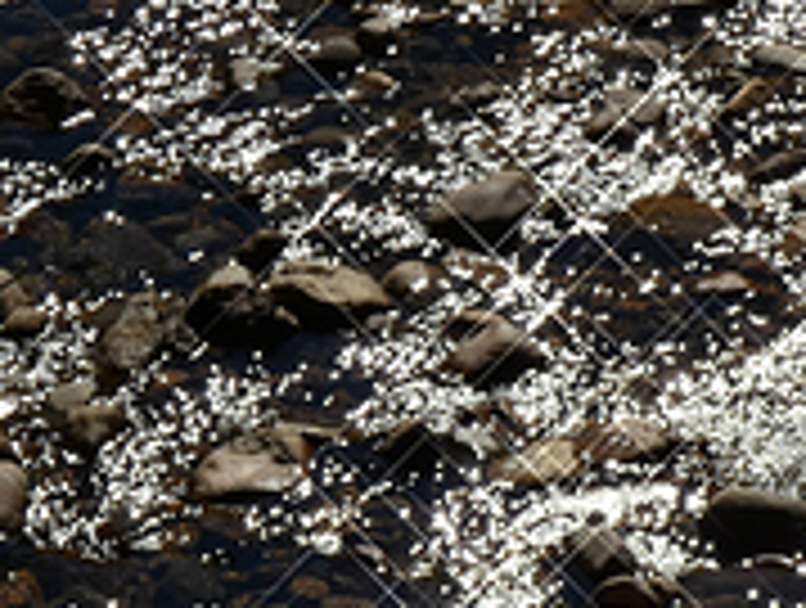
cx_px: 689
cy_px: 405
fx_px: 6323
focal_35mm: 271
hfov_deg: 7.3
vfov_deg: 5.5
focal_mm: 14.5
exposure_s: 1/1000
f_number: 5
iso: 80
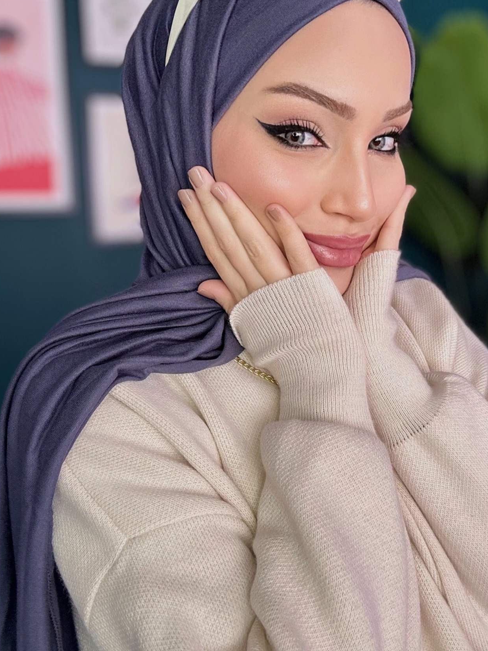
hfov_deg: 38.5
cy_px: 270
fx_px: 696
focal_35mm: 37
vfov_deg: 49.9
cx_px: 290
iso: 80
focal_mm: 2.69
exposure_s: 1/120
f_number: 1.9
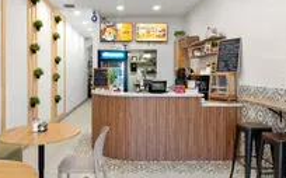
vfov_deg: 44.3
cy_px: 74
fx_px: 218
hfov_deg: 66.3
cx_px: 128
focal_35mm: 28
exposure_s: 1/5
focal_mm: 14
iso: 500
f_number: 9
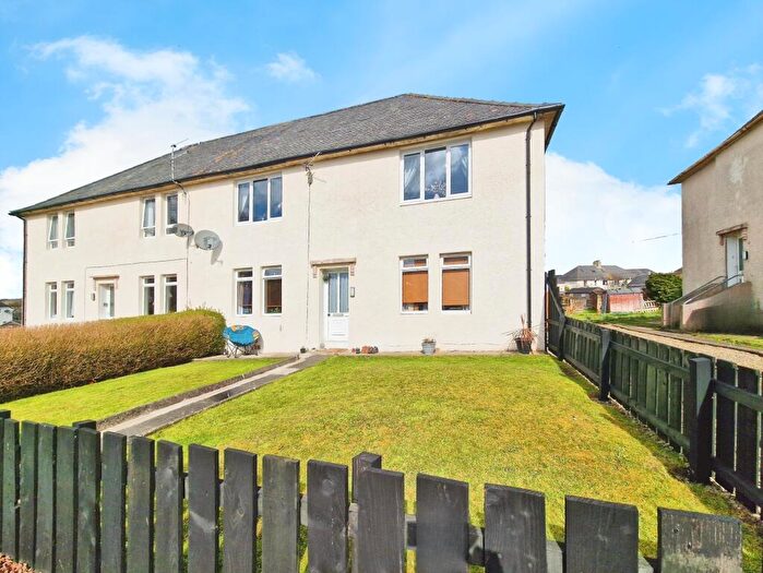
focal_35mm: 13
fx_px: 287
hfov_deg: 106.2
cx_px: 382
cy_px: 286
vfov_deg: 90.0
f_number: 2.2
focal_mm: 2.2
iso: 50
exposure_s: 1/4208
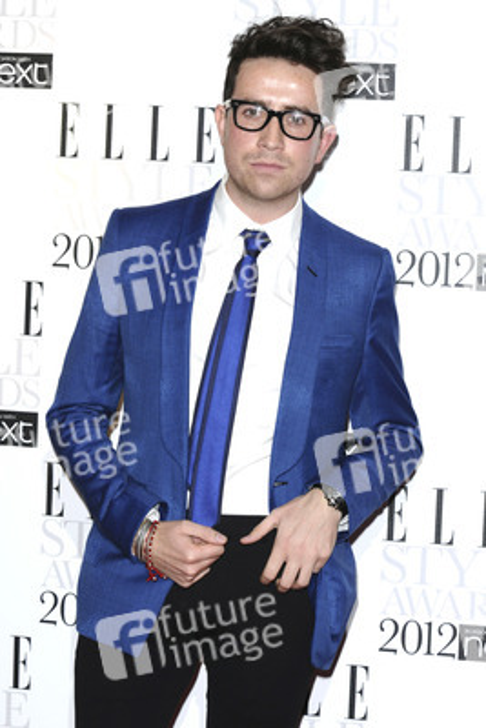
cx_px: 243
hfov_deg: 11.4
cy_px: 364
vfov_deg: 17.1
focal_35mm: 120
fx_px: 2428
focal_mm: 80
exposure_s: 1/200
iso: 320
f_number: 5
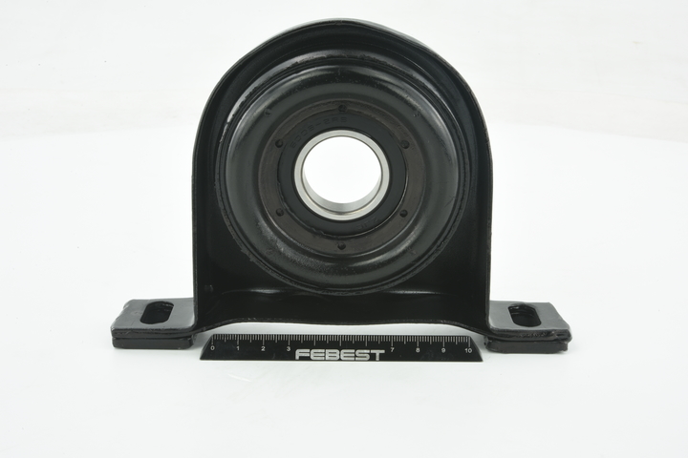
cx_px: 344
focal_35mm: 60
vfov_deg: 22.6
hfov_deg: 33.4
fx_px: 1147
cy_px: 229
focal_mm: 60
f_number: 29
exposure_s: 1/2
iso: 64
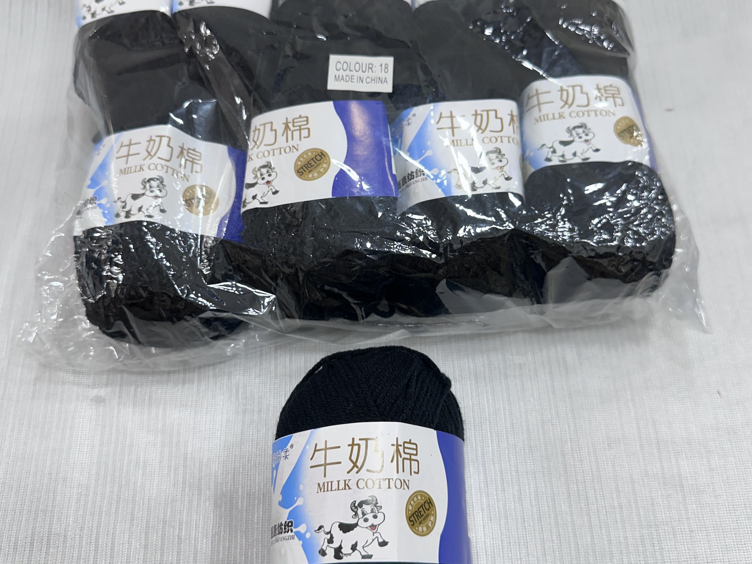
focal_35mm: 33
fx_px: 717
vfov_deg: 42.9
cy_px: 254
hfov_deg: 55.4
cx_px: 383
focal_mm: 6.86
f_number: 1.78
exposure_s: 1/100
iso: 125
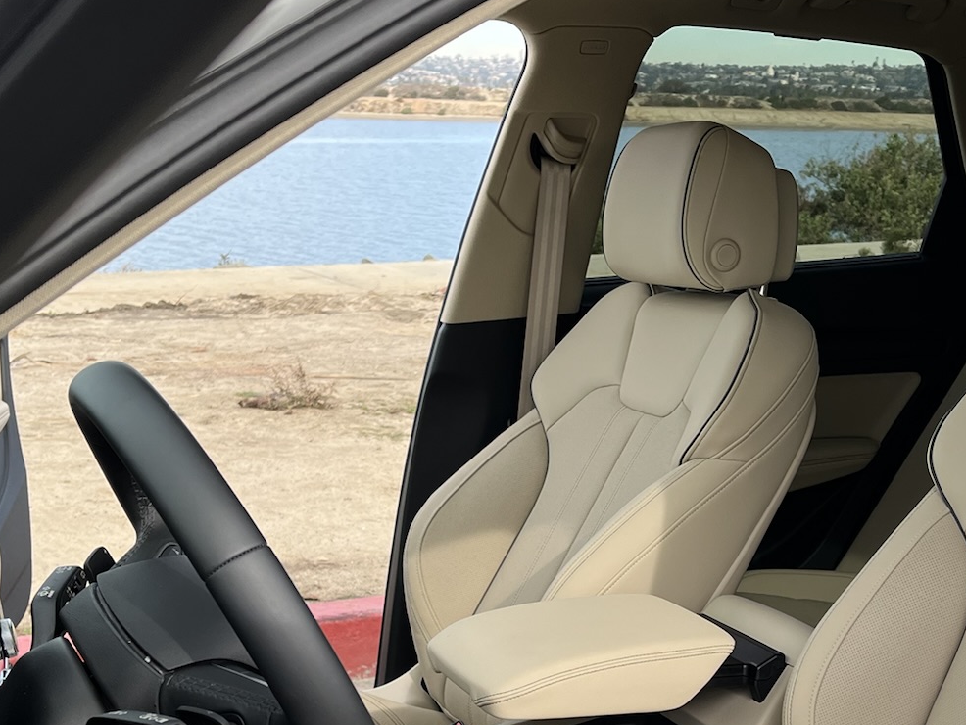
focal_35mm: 54
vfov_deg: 26.5
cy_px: 582
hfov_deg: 35.3
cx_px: 604
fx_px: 1507
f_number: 1.6
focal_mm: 5.1
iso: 50
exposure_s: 1/821
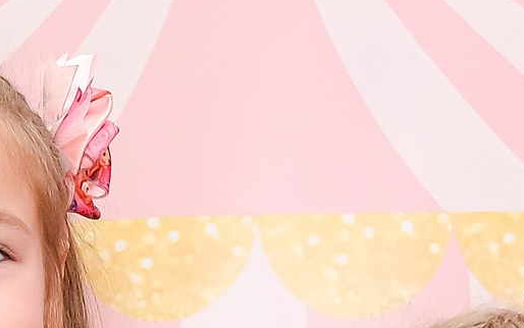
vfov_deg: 8.5
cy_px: 758
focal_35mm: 142
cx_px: 219
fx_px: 2029
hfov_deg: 14.7
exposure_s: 1/250
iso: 1250
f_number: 4
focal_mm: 18.4
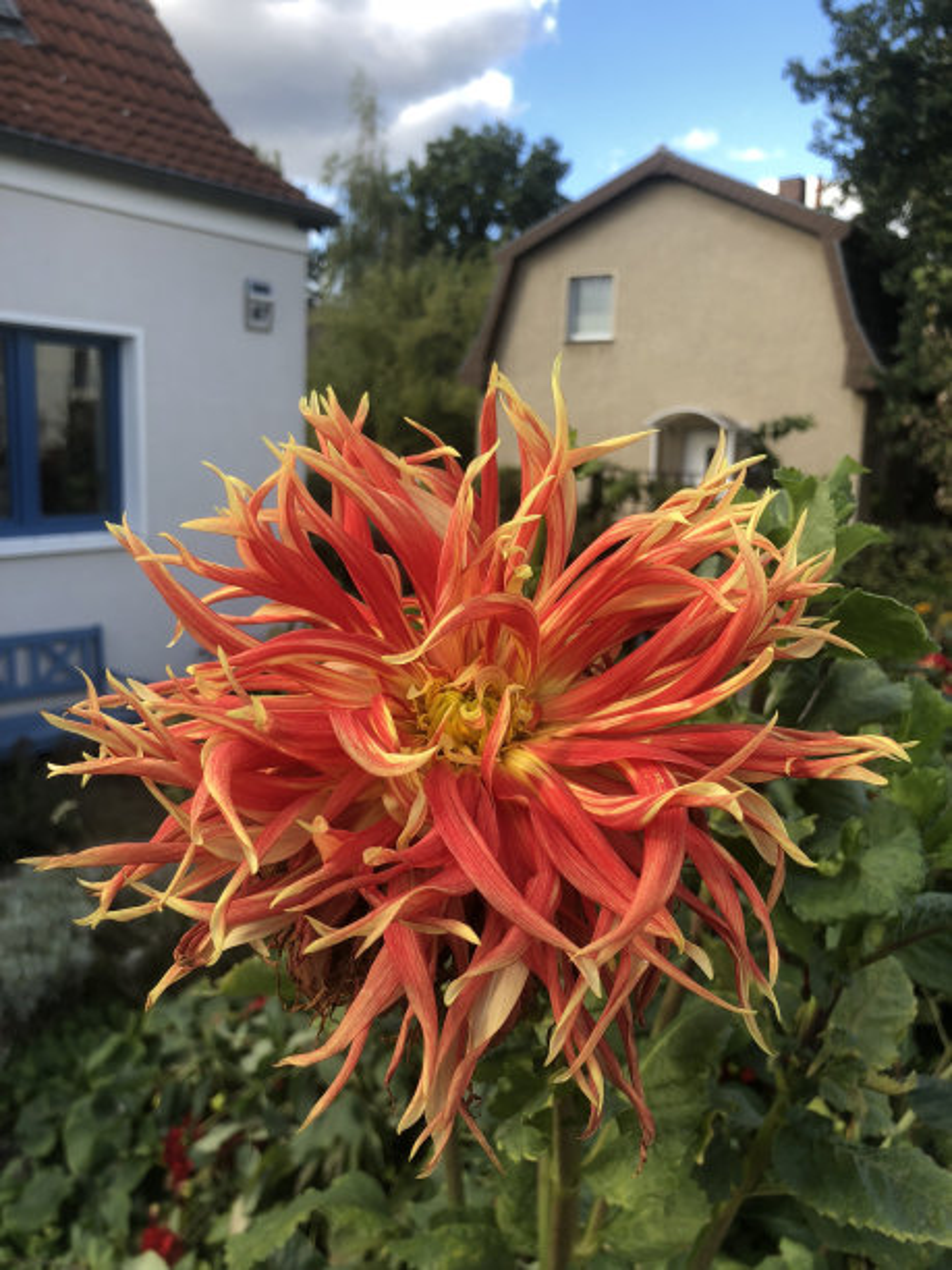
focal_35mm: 28
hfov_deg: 49.7
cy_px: 635
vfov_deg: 63.4
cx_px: 476
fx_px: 1027
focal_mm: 4
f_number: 1.8
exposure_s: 1/448
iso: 20
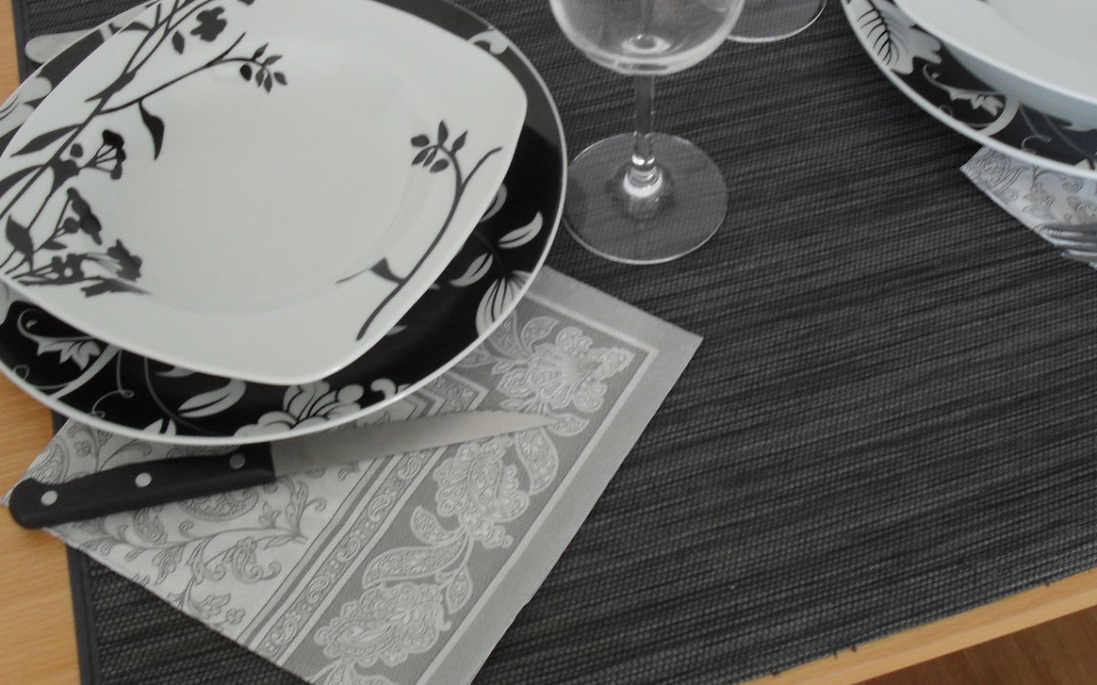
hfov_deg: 39.3
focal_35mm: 51
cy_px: 228
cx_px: 681
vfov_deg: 25.2
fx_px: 1524
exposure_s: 1/45
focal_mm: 6.3
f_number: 3.2
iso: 100
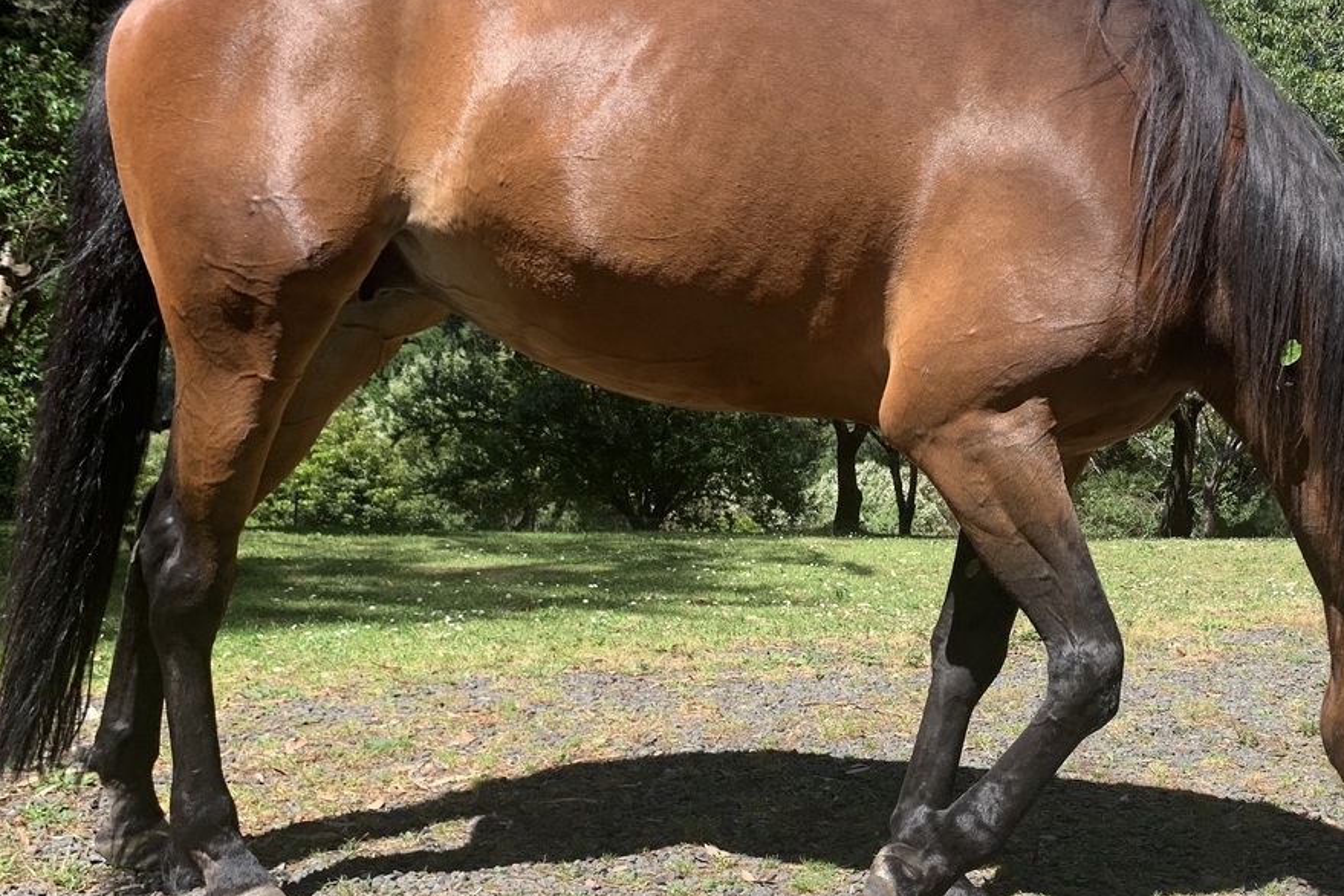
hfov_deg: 46.2
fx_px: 1531
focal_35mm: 41
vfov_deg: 32.5
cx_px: 958
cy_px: 540
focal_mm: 4.25
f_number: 1.8
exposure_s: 1/856
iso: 25
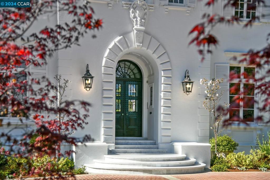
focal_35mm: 62
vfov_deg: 21.9
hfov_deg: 32.4
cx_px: 135
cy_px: 90
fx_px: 465
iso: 500
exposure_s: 1/4000
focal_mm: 62
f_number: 4
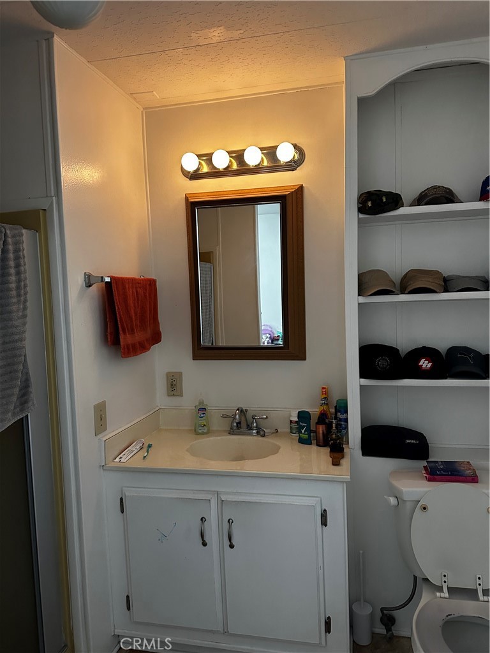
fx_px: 453
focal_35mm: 24
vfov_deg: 71.6
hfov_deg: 56.8
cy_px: 326
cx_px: 245
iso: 640
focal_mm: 6.86
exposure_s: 1/60
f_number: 1.78
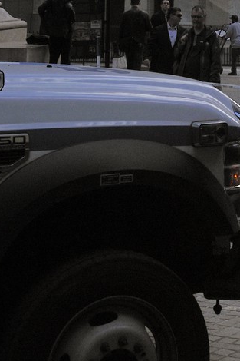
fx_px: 1091
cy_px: -172
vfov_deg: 17.1
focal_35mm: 109
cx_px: 331
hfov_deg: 12.1
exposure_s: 1/200
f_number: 13
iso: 400
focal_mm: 32
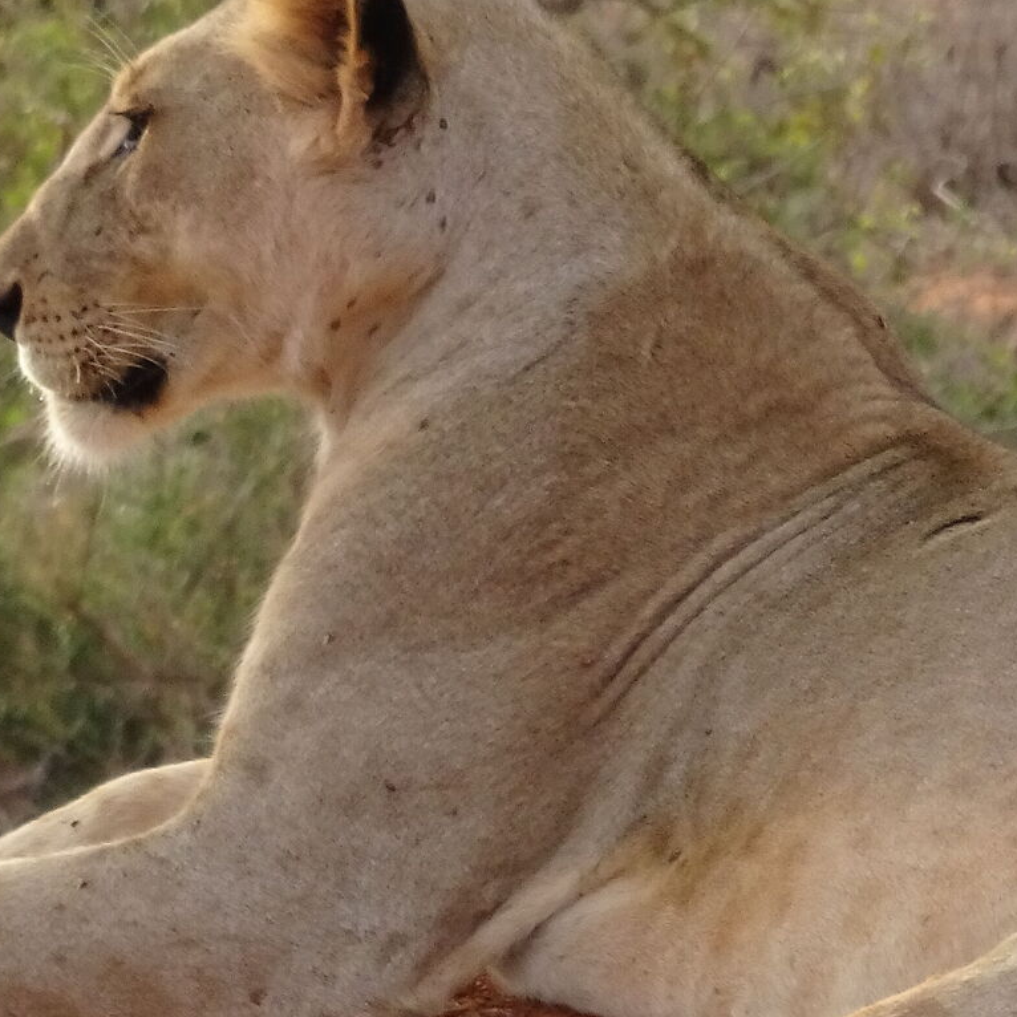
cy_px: 714
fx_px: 36829
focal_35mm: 1108
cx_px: 535
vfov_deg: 1.6
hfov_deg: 1.6
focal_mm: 68.35
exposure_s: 1/250
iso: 160
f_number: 6.3
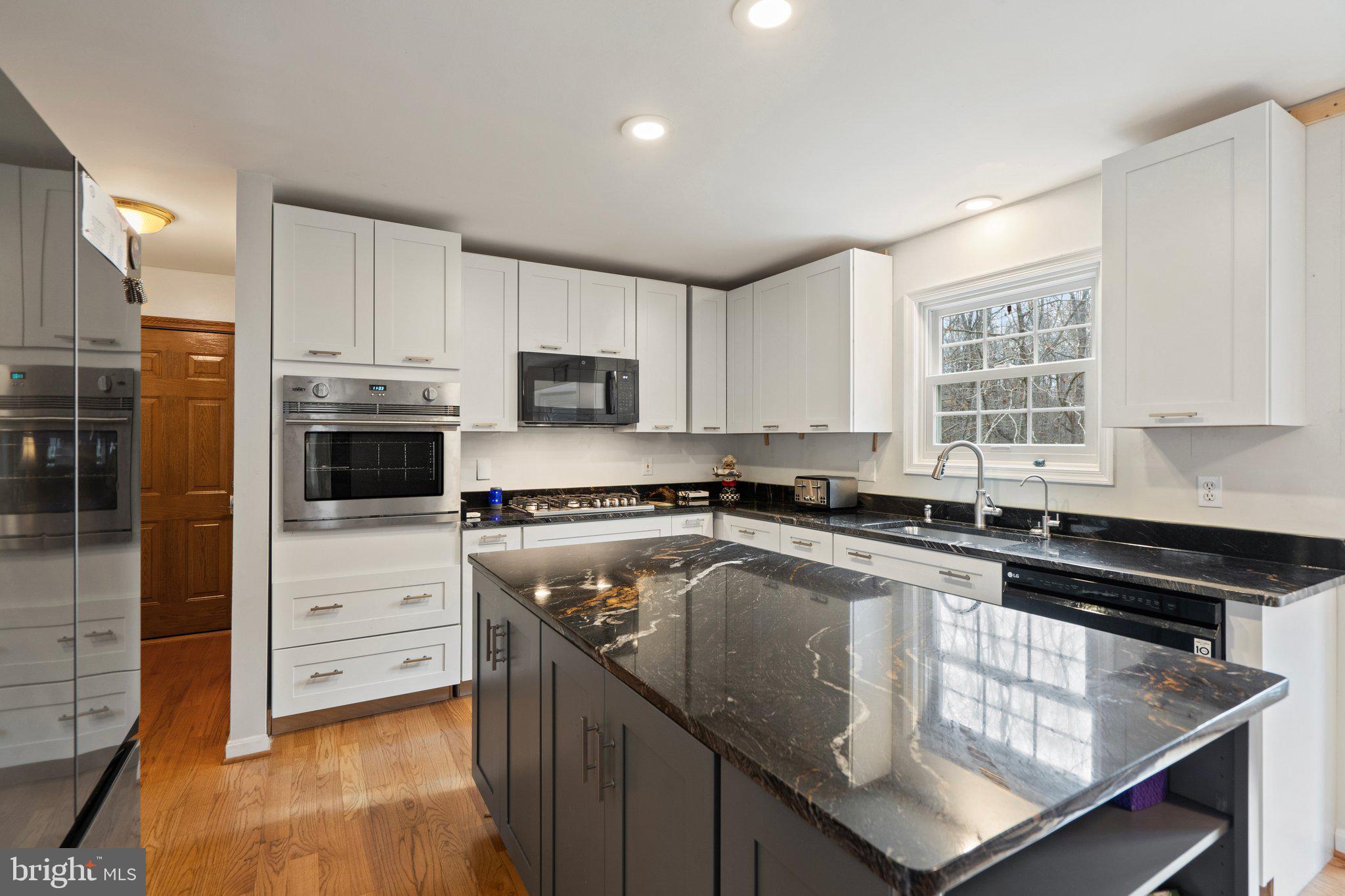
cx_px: 672
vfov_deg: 73.7
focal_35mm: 16
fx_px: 598
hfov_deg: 96.7
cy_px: 448
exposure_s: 1/4
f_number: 8
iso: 500
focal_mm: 16
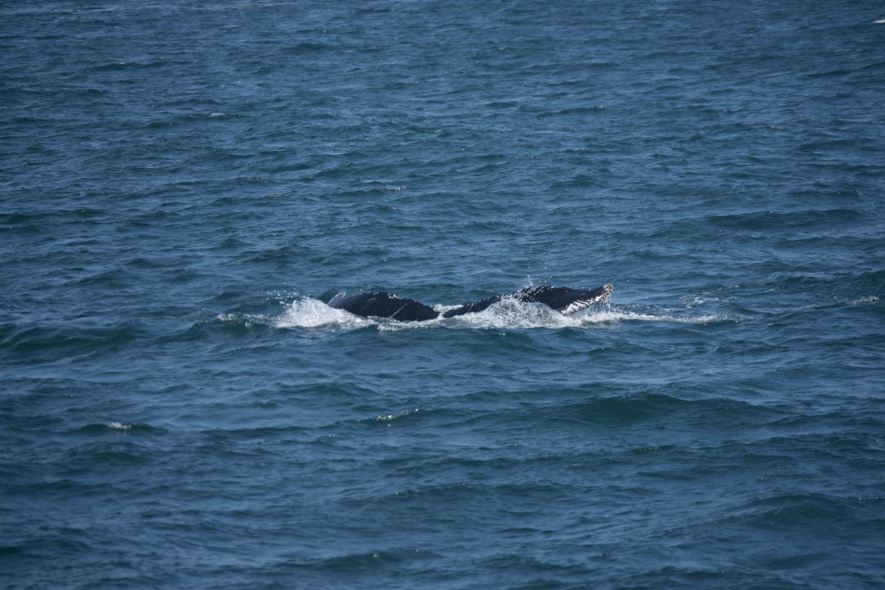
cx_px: 442
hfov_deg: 7.8
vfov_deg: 5.2
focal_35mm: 262
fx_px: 6453
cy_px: 295
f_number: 5.6
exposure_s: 1/1600
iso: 200
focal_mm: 175
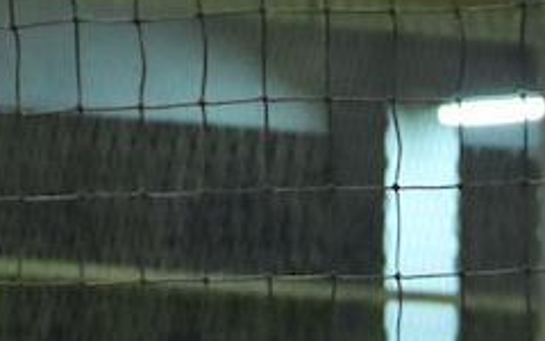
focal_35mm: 855
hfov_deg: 2.5
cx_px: 877
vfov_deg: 1.5
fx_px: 12695
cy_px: 683
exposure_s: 1/160
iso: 6400
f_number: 5.6
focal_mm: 105
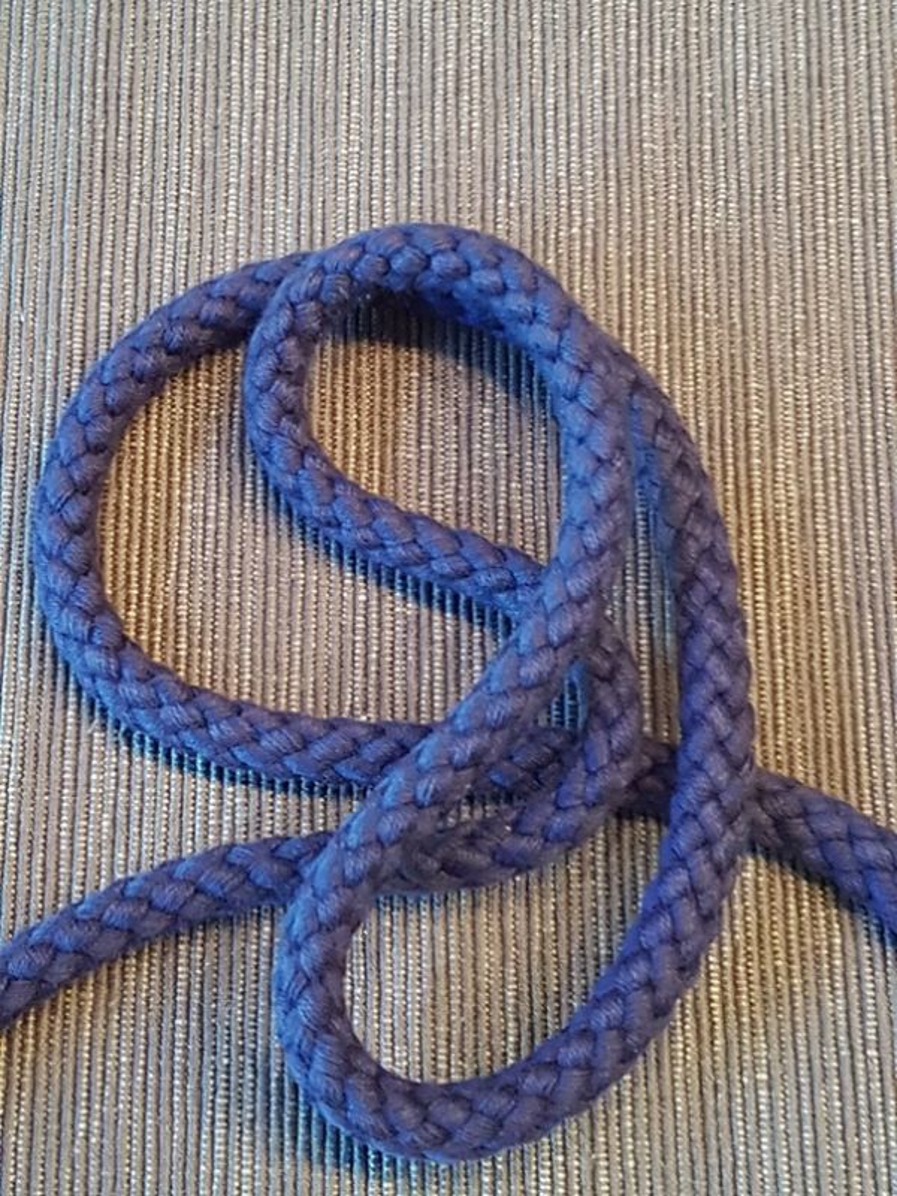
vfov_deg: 67.3
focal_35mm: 26
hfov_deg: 53.1
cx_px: 448
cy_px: 598
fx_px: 898
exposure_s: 1/17
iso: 250
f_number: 1.7
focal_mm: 4.2
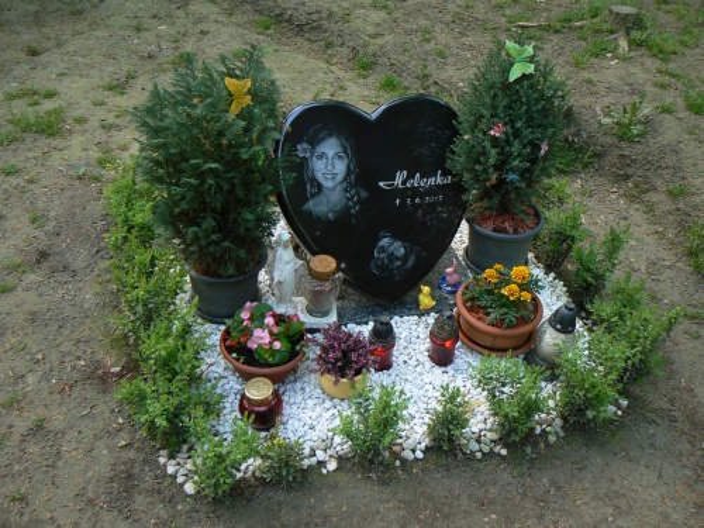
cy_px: 264
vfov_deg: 39.7
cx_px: 352
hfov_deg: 51.4
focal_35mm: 36
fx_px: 732
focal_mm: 6
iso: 80
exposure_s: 1/40
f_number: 2.8
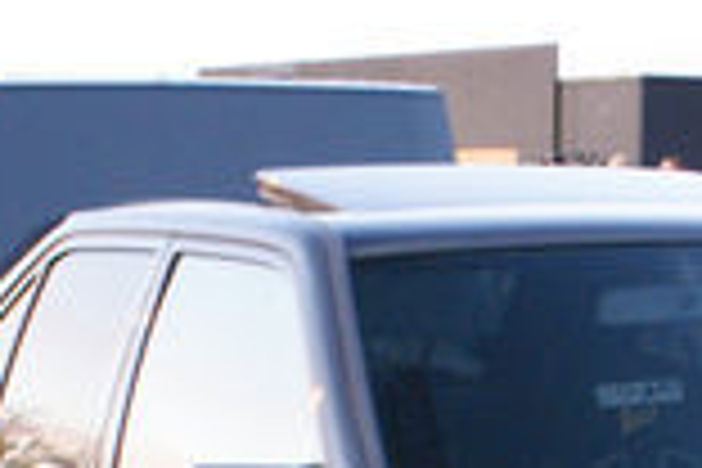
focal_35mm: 185
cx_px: 652
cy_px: 662
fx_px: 3607
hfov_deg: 11.0
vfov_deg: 7.3
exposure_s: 1/6
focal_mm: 30
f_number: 10
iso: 800
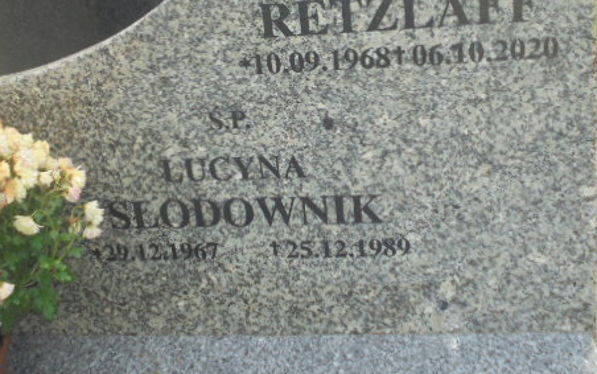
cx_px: 284
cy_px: 91
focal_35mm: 51
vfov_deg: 25.1
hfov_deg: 39.5
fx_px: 830
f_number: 4
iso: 100
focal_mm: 6.1
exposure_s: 1/60
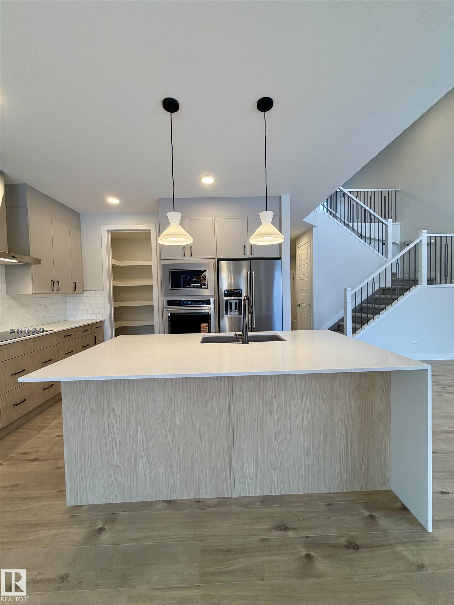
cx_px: 227
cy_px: 302
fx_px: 245
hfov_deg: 85.7
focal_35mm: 14
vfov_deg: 102.1
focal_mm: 2.22
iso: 160
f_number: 2.2
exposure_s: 1/120
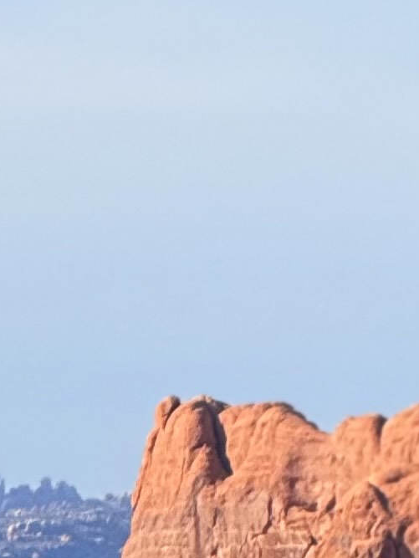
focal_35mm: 725
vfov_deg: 2.7
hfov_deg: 2.1
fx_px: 11690
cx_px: 402
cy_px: 1525
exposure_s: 1/811
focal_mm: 15.66
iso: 64
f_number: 2.8
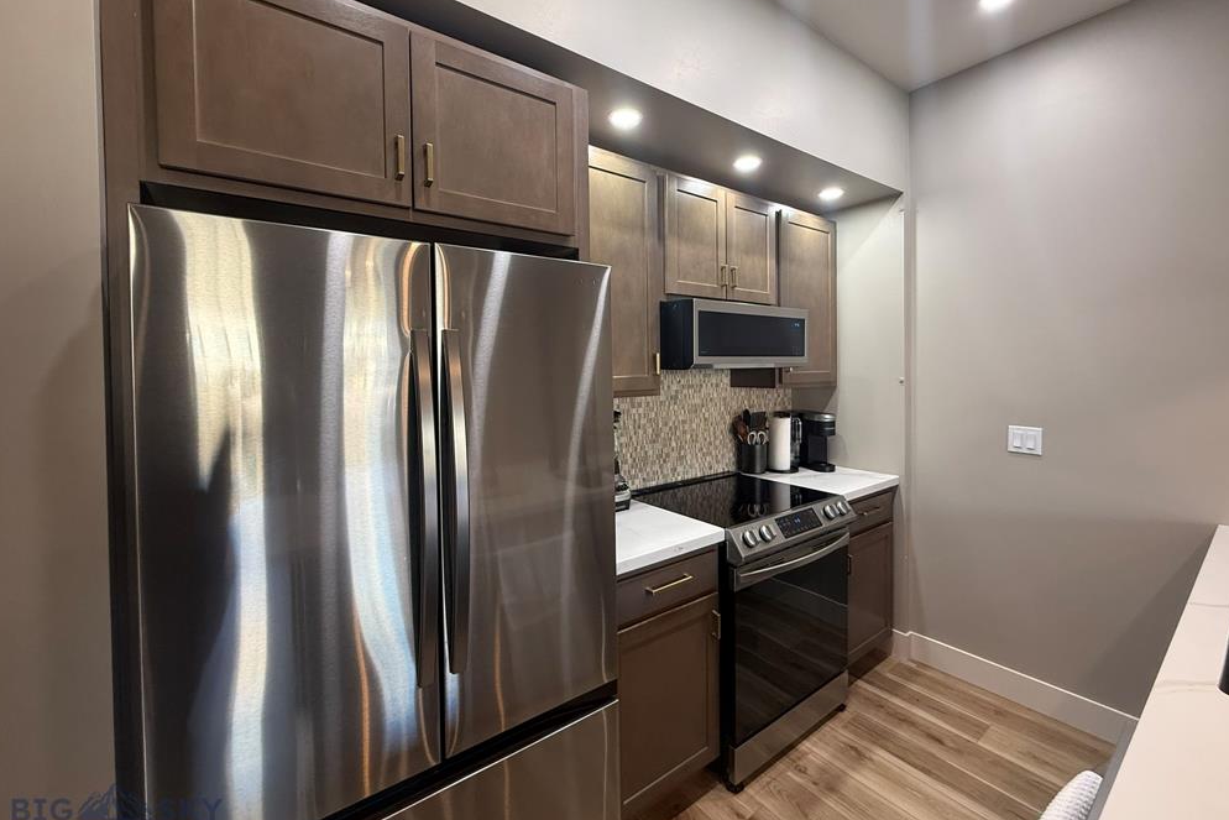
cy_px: 376
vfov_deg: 77.2
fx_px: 512
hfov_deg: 100.4
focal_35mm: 15
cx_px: 622
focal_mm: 2.22
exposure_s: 1/60
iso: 200
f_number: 2.2
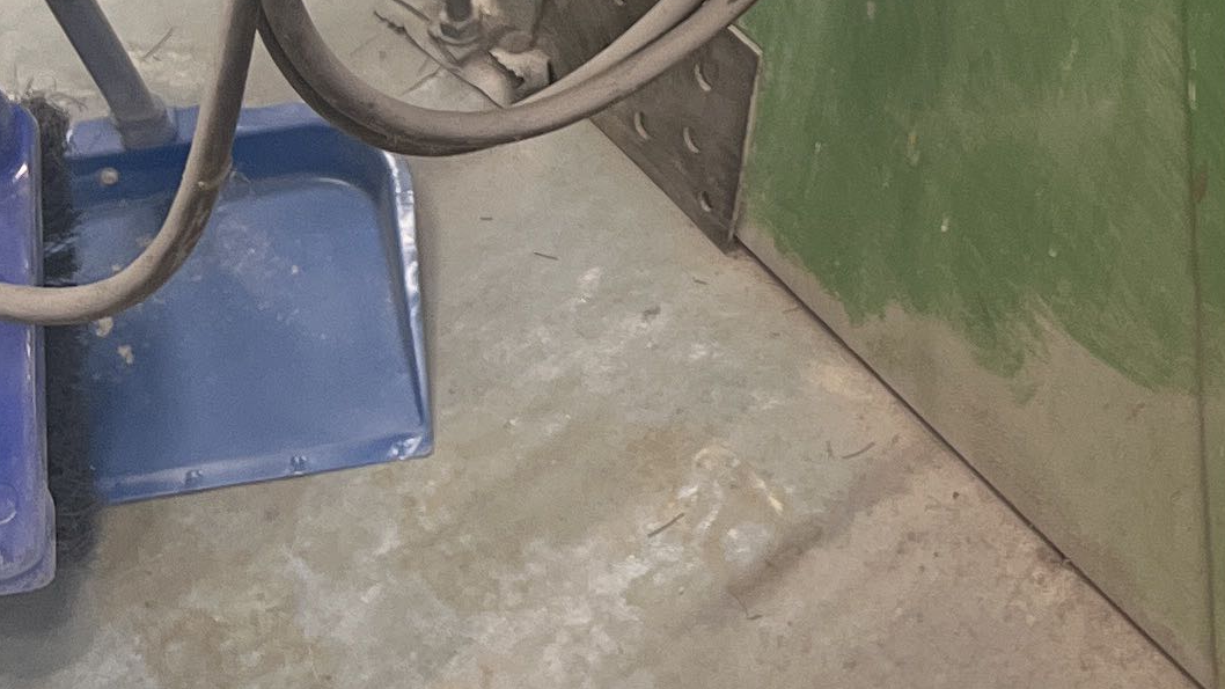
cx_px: 1377
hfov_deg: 19.0
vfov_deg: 10.3
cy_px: -680
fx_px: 3508
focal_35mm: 108
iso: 100
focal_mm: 5.7
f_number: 1.5
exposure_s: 1/50
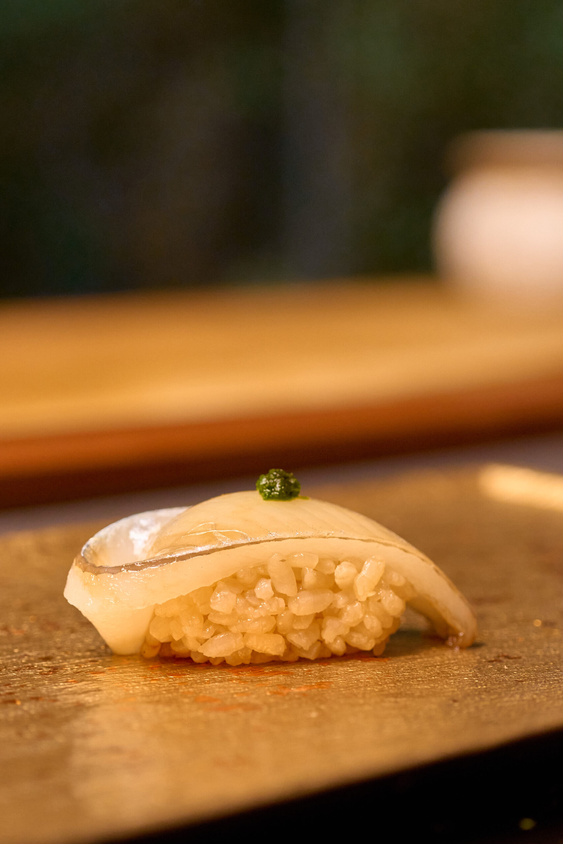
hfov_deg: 13.0
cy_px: 422
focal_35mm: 105
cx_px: 282
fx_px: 2463
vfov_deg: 19.5
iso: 1600
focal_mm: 70
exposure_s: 1/160
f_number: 4.5
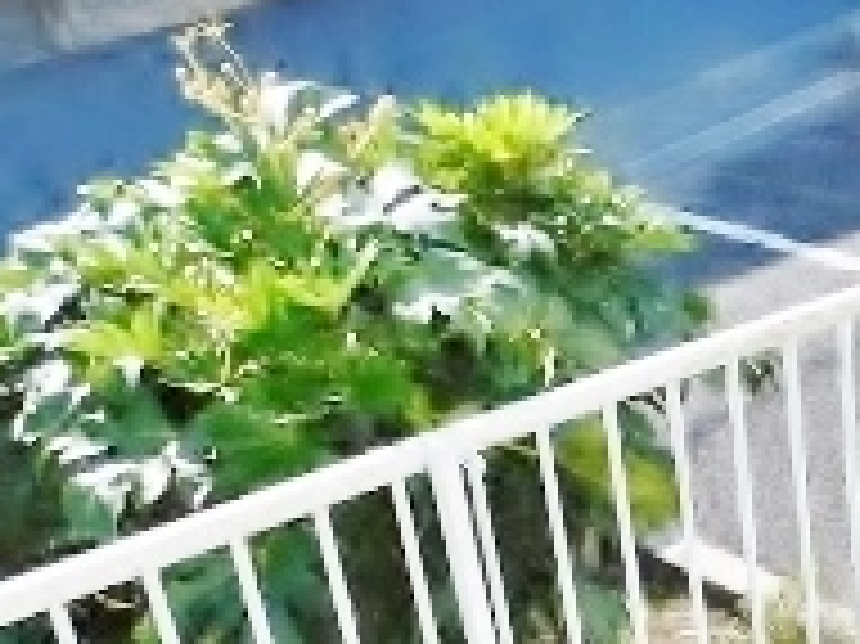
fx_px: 1912
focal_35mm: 77
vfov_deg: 17.4
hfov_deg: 22.4
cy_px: 937
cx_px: 1153
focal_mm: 4
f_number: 3
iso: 125
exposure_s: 1/800
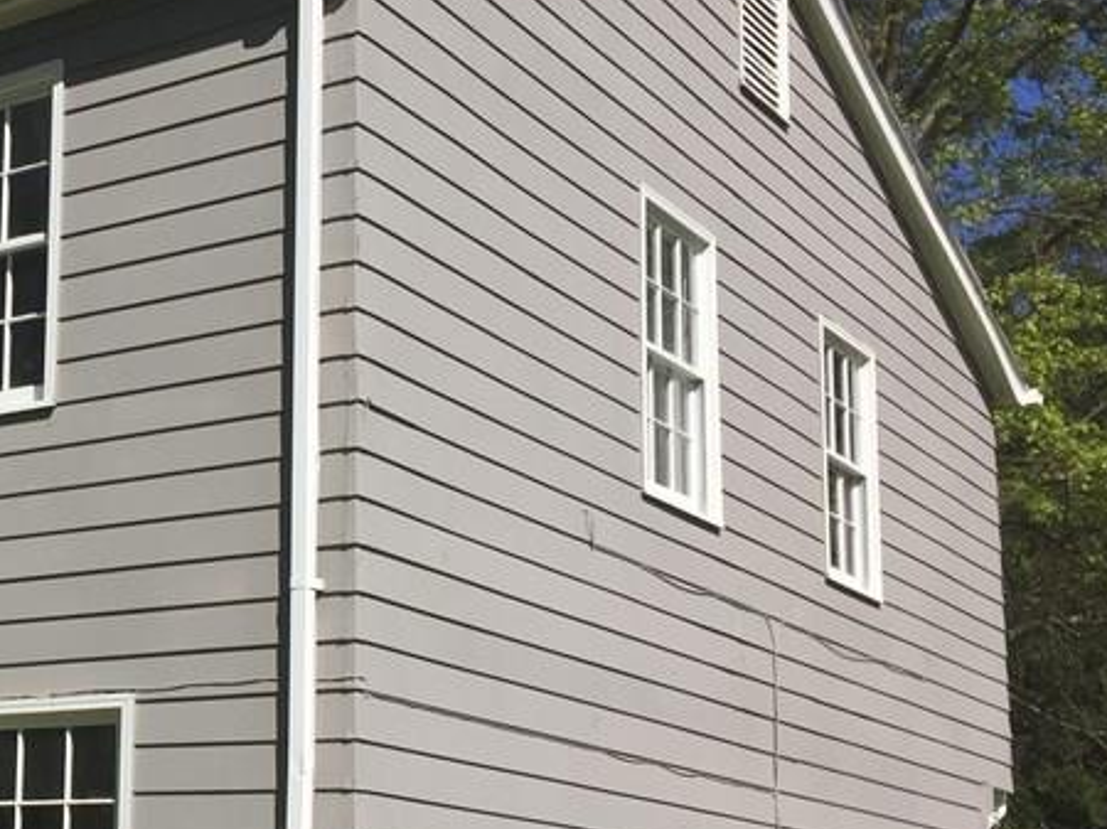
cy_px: 551
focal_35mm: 66
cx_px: -62
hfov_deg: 27.3
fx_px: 2110
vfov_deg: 22.1
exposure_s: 1/2639
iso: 32
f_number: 2.2
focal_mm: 4.15
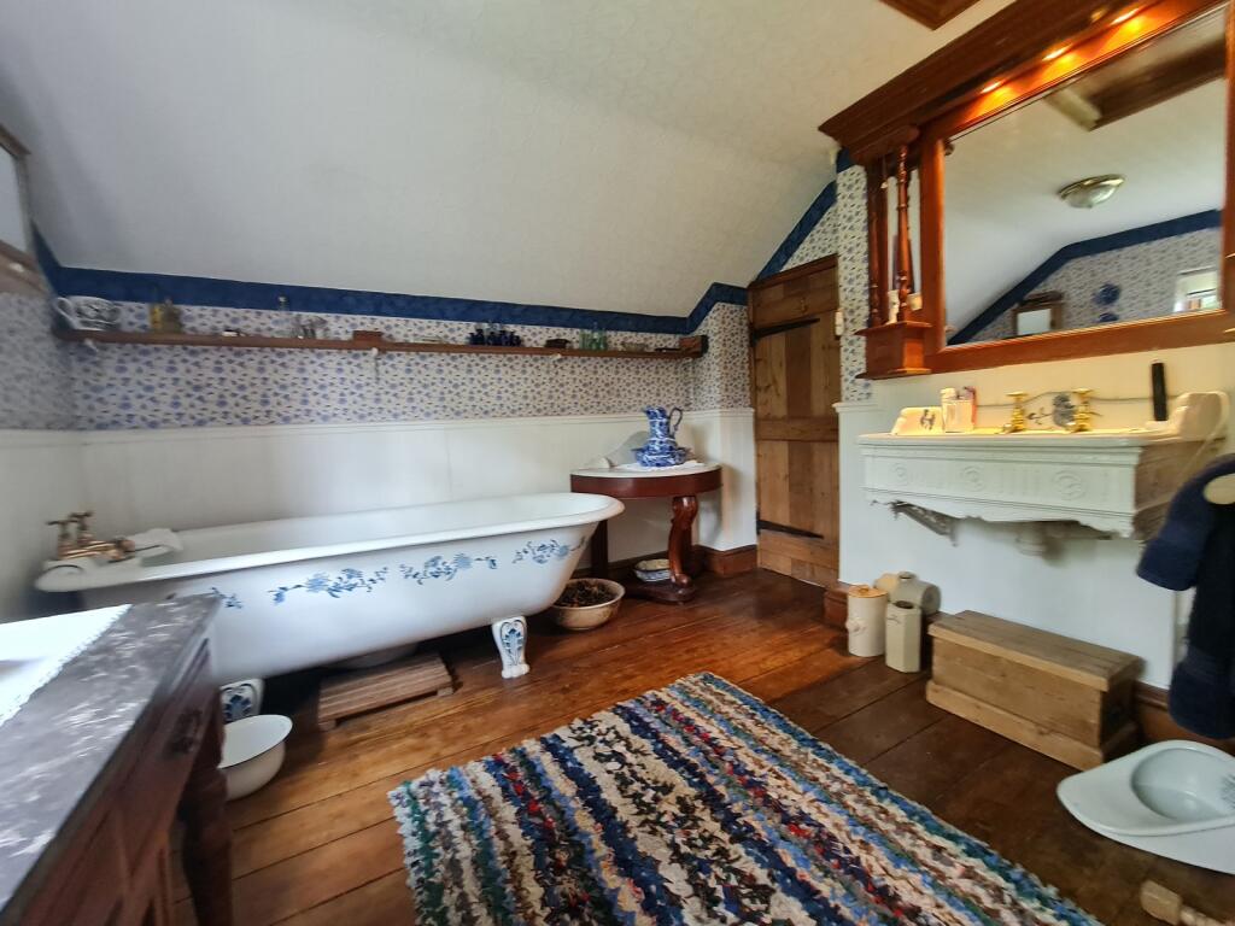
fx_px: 464
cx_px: 618
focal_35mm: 13
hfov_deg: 106.2
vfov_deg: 89.9
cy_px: 463
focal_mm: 2.2
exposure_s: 1/33
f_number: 2.2
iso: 400
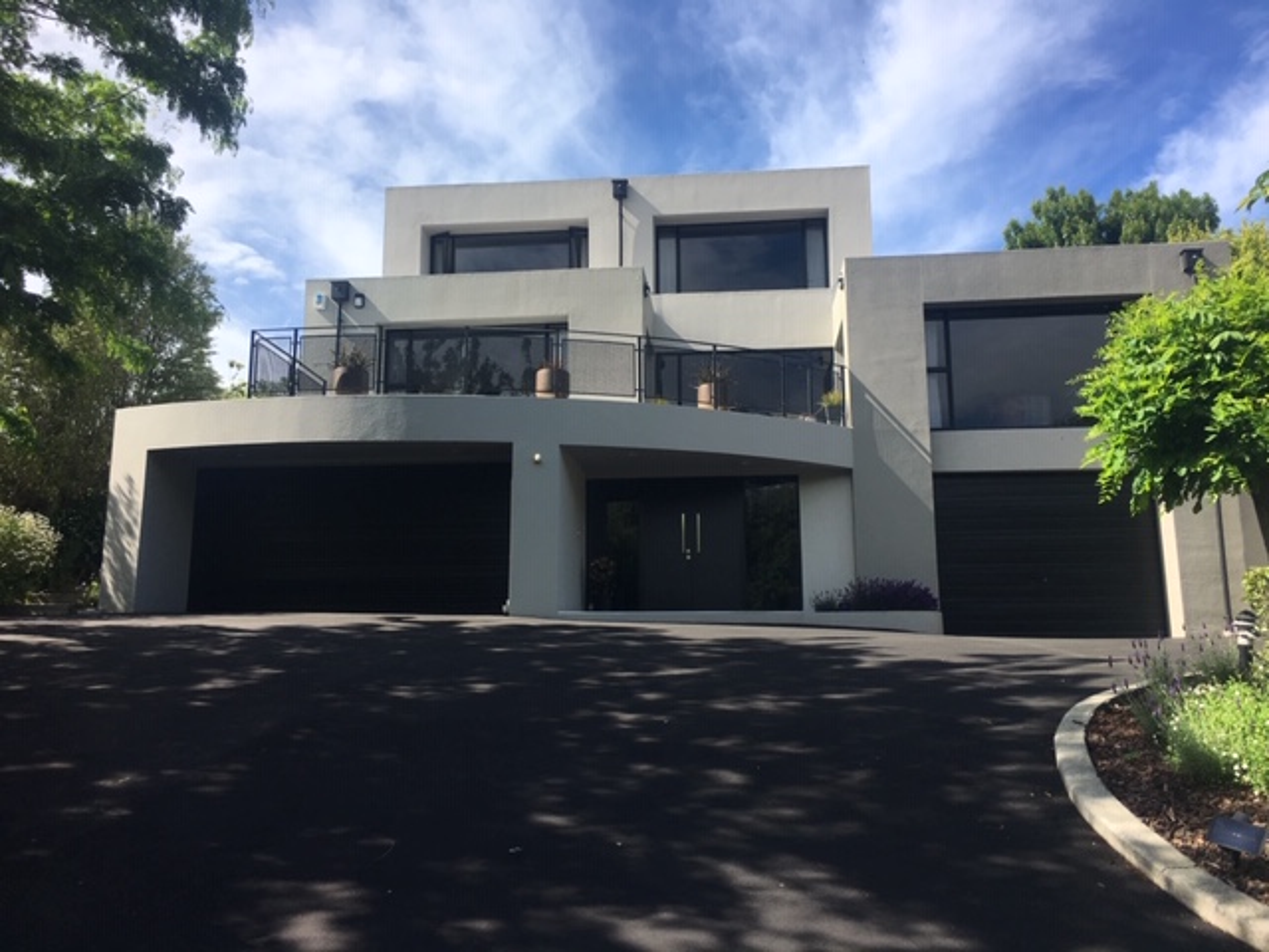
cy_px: 476
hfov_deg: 61.7
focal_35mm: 29
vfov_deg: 48.2
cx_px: 634
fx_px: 1063
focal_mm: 4.15
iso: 25
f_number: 2.2
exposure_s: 1/1183
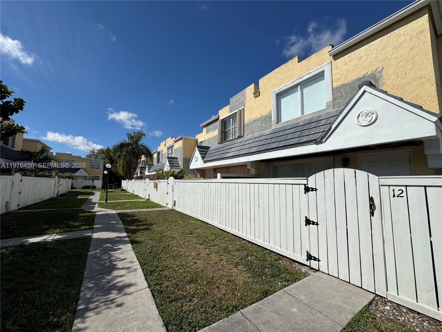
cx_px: 221
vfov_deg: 85.7
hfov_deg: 102.1
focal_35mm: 14
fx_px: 179
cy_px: 166
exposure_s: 1/3717
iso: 32
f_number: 2.2
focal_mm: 2.22
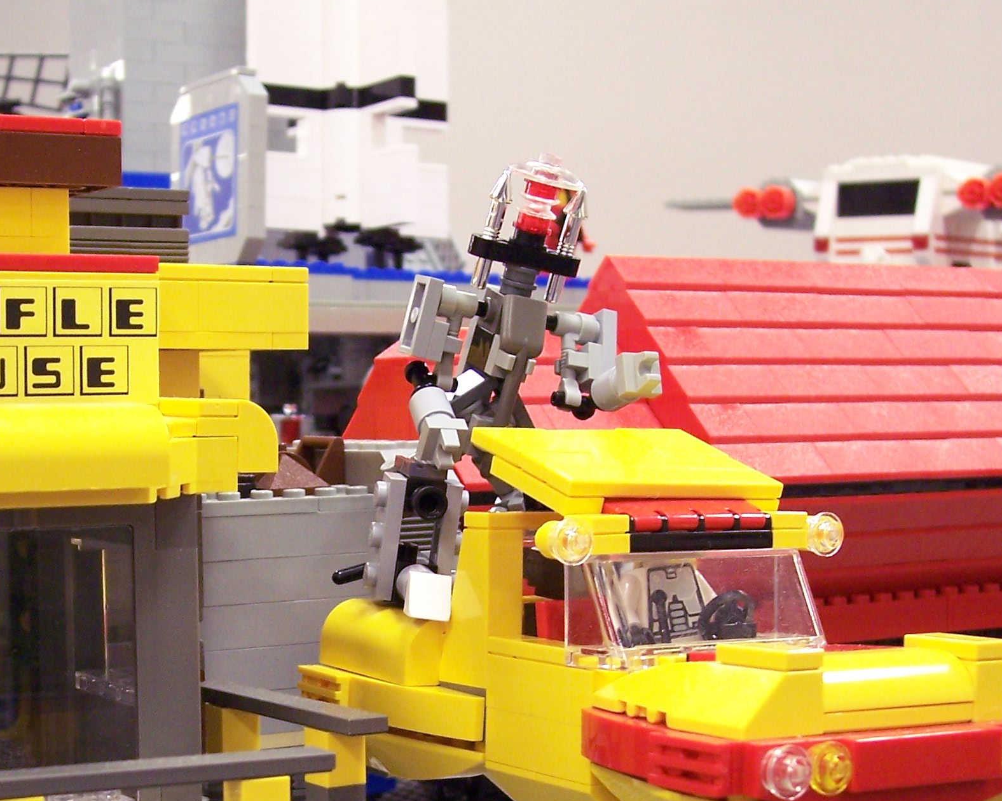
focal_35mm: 69
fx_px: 2046
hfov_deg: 27.3
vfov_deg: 22.0
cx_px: 292
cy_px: 569
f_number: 3.4
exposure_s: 1/10
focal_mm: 8
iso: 200
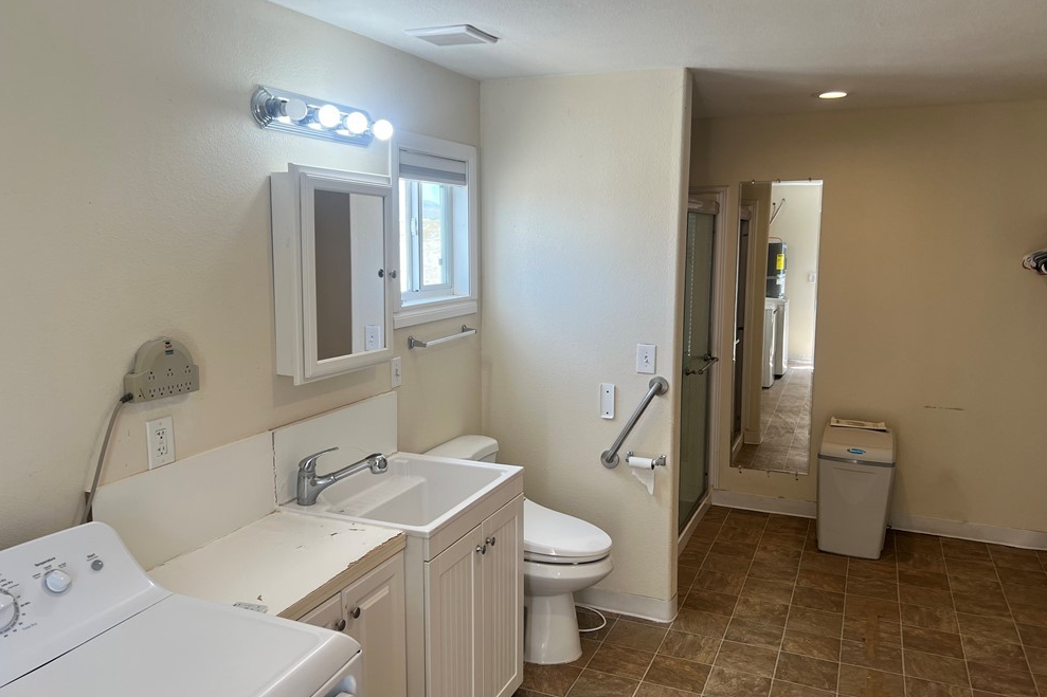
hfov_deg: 65.5
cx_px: 527
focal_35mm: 28
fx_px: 814
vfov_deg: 46.4
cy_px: 342
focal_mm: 5.7
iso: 40
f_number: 1.5
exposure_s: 1/173
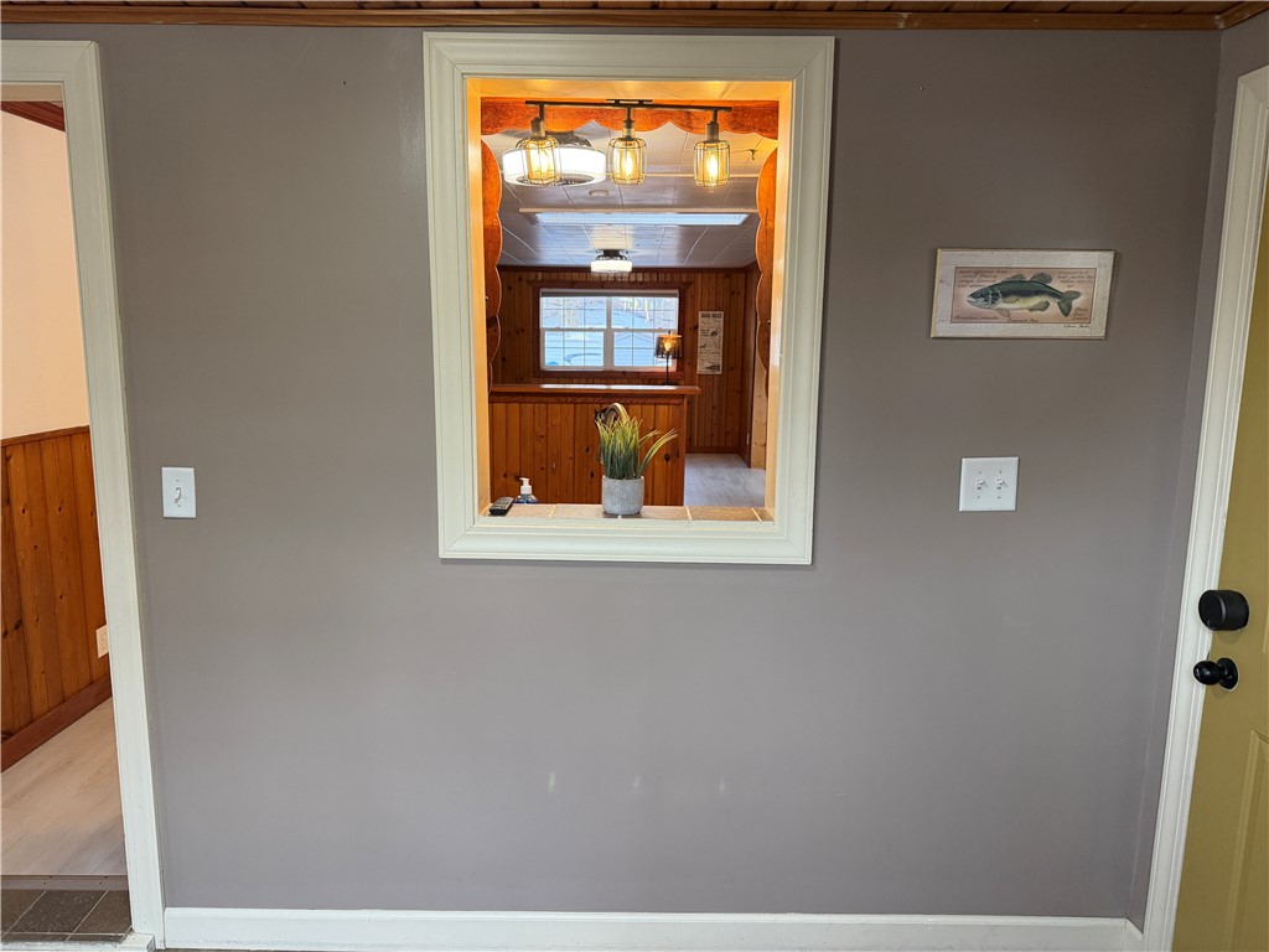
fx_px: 880
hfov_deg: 71.6
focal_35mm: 24
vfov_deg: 56.8
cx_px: 634
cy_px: 476
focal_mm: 6.76
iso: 320
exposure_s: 1/120
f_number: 1.78
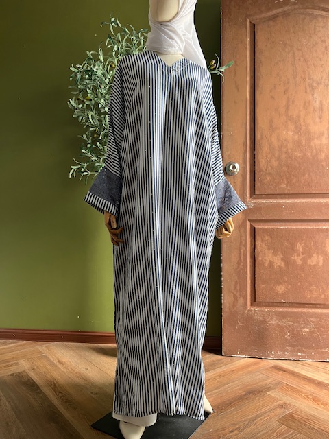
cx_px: 164
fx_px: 329
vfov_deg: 67.3
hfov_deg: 53.1
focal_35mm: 26
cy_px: 220
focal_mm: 5.1
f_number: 1.6
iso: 125
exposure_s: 1/87
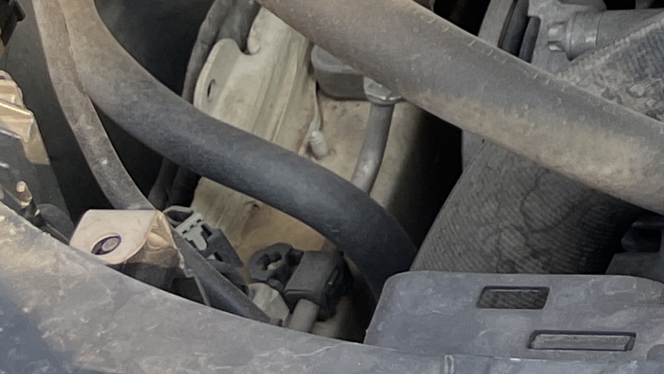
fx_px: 2430
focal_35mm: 138
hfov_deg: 12.5
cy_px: -609
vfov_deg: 7.9
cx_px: 1539
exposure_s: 1/178
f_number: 1.6
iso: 32
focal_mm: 4.2
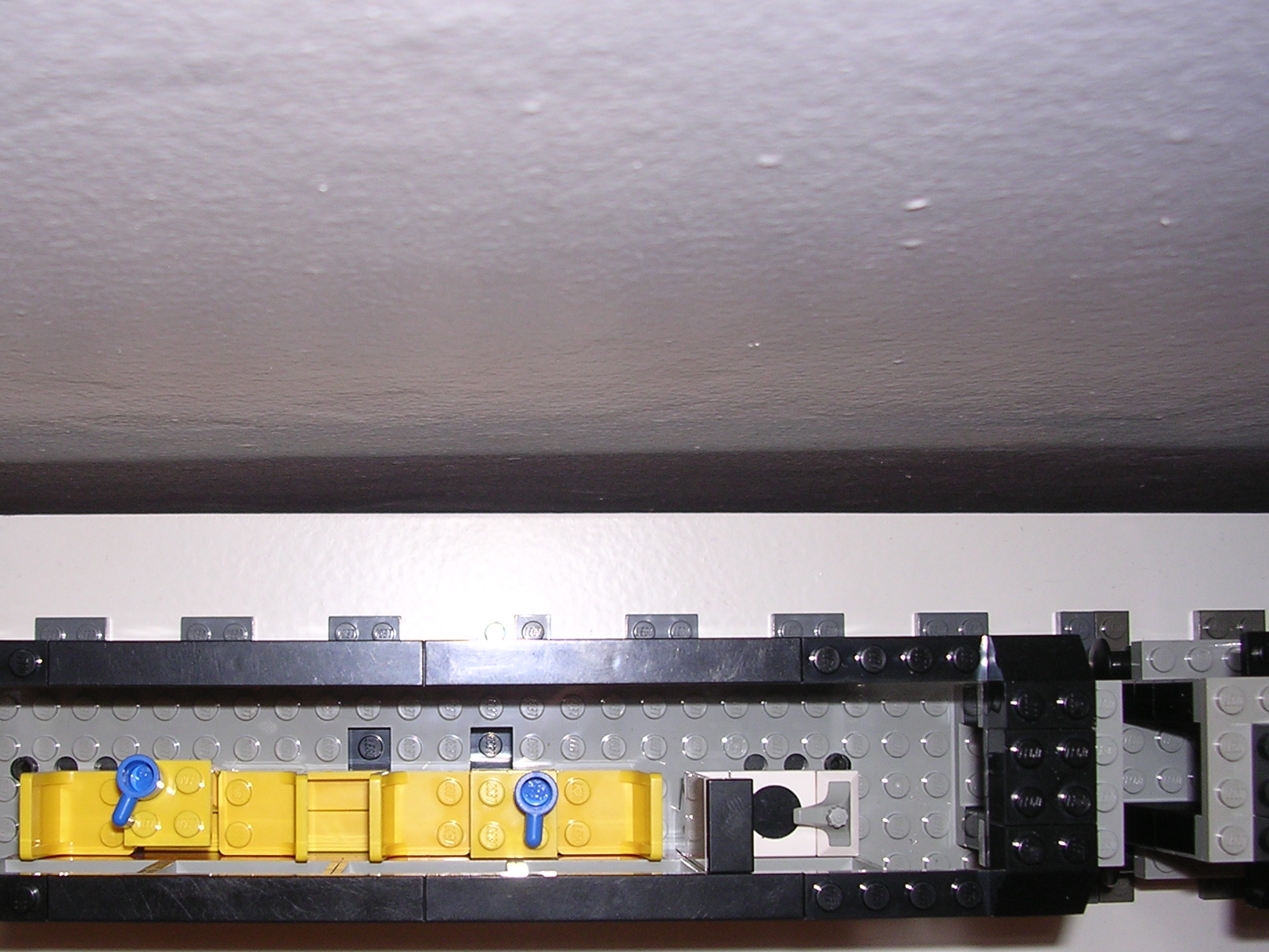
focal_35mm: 48
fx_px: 1760
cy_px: 522
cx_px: 477
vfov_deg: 30.3
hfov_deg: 39.4
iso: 100
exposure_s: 1/60.1
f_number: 2.8
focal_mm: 5.8
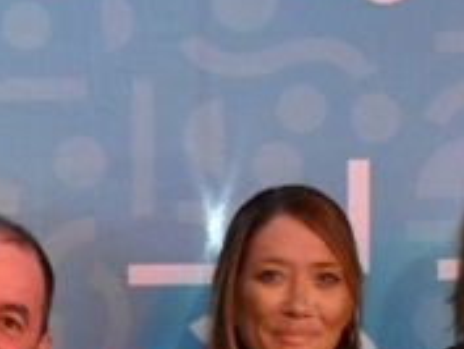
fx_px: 1932
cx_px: 63
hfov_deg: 13.6
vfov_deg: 10.1
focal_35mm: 144
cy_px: 437
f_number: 4
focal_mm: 26
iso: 12800
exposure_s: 1/8
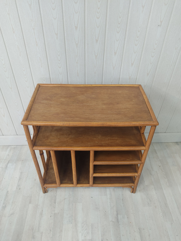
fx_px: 181
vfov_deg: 67.3
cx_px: 90
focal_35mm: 26
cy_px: 120
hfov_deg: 53.1
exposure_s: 1/33
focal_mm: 4.74
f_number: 1.79
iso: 491
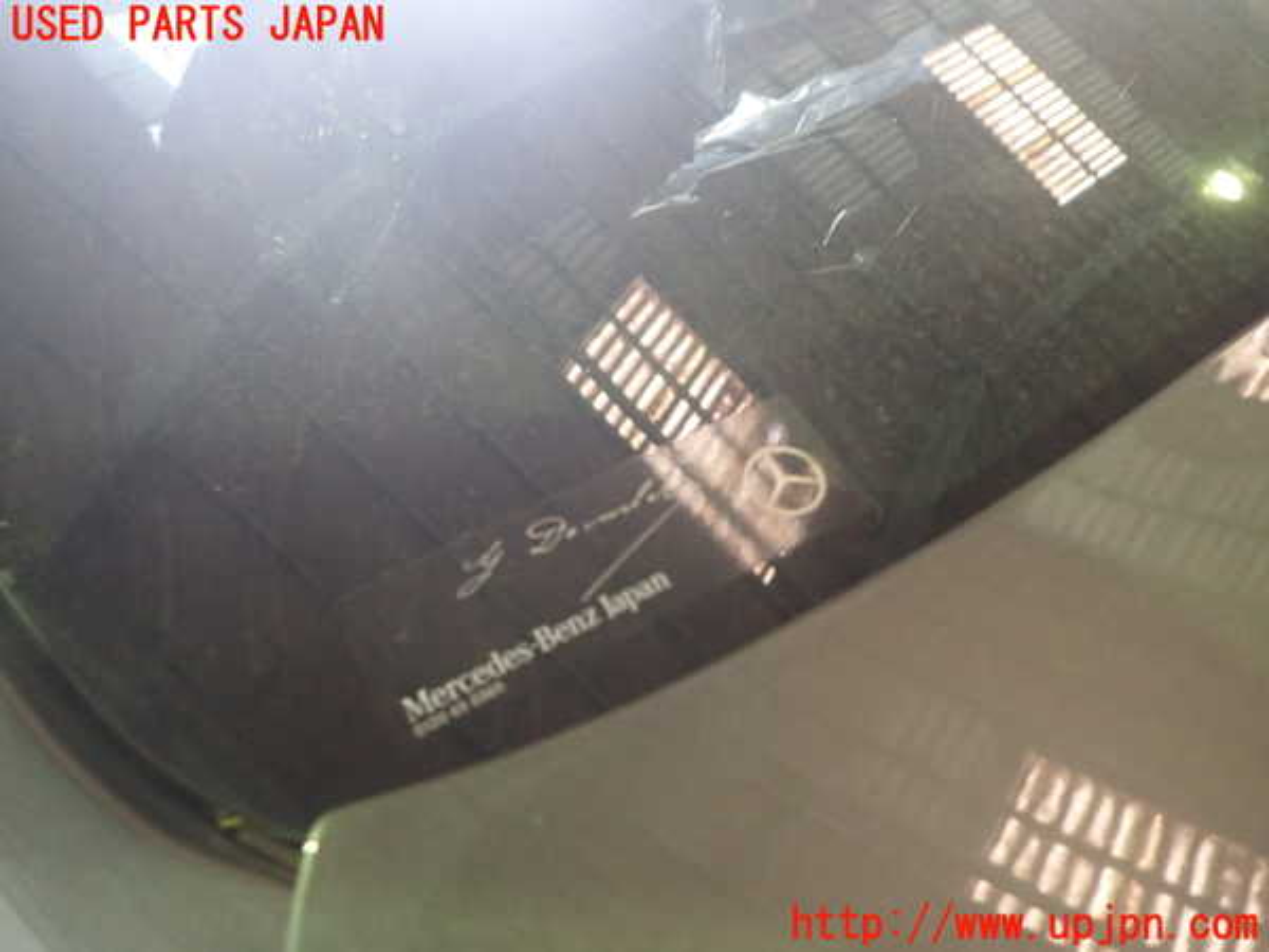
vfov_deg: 54.9
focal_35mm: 25
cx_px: 634
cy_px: 476
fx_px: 916
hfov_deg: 69.4
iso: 800
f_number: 2
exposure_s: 1/20
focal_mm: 4.5
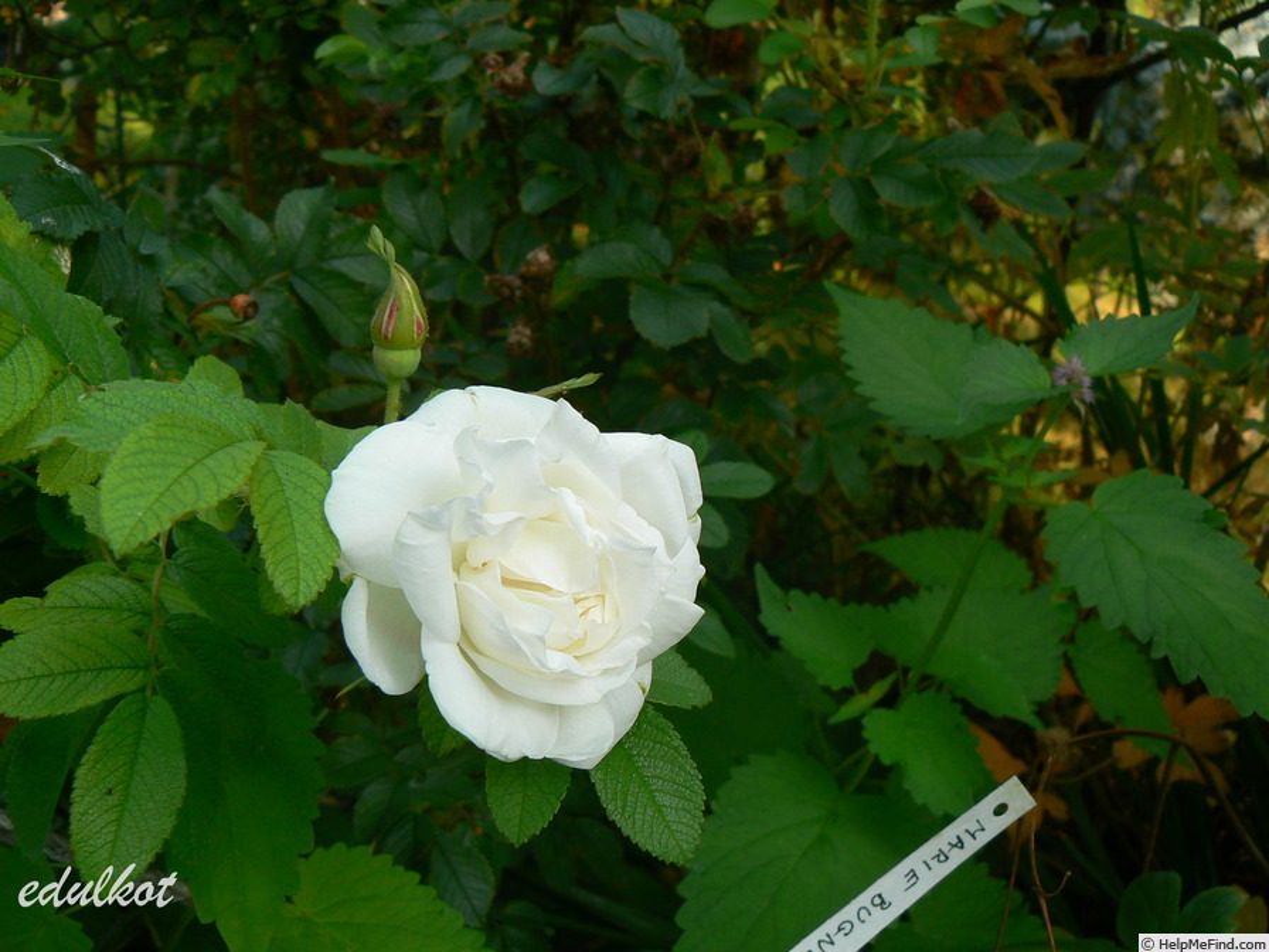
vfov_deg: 39.7
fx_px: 1320
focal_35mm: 36
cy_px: 476
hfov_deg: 51.4
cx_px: 634
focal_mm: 6
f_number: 5
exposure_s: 1/125
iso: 80
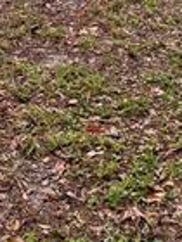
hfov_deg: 10.9
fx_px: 925
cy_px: -287
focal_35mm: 132
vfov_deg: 12.5
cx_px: -81
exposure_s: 1/137
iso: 200
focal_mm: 6.76
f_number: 1.78
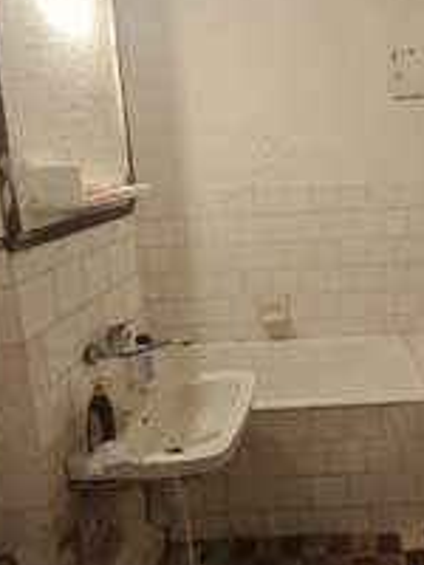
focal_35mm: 28
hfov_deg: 47.2
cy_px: 226
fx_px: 457
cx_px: 336
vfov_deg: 62.9
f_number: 2.2
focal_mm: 2.16
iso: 500
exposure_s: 1/36.2
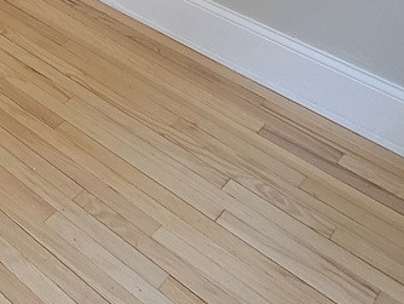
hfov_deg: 27.8
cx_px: -137
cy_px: -207
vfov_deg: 20.4
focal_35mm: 56
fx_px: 654
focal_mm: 2.2
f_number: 2.2
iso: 250
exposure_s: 1/60
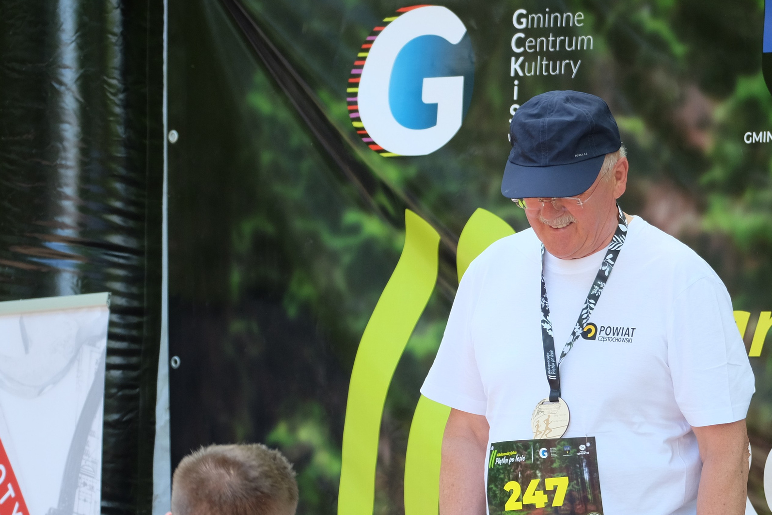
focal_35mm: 241
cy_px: 402
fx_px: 5168
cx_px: 594
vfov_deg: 5.7
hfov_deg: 8.5
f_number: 4.5
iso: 400
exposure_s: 1/90
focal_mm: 100
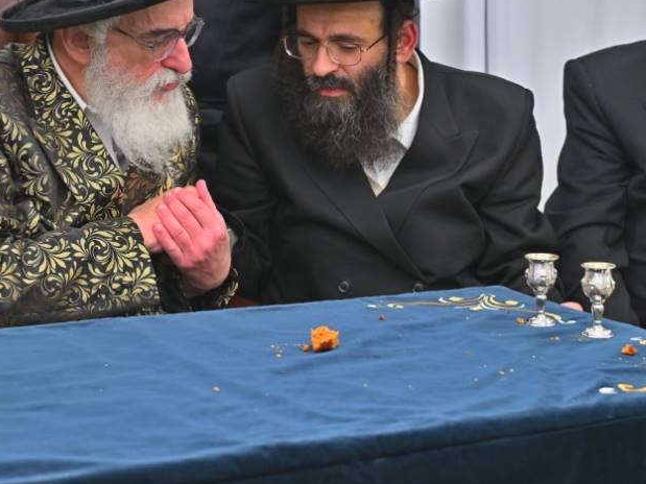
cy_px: 152
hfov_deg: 24.9
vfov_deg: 18.8
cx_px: 229
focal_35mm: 78
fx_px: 1455
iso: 500
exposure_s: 1/250
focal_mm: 49
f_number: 4
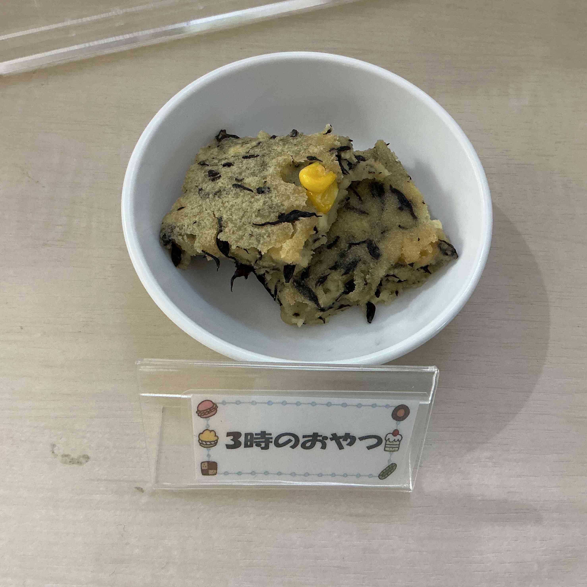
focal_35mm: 35
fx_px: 671
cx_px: 318
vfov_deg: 47.2
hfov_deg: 47.2
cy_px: 287
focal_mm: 3
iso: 160
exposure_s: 1/60
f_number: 1.8
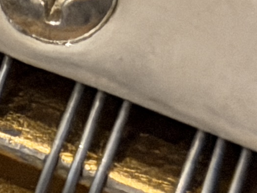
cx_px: -712
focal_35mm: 370
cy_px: -46
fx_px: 2746
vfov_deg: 4.0
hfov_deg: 4.9
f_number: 1.78
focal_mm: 6.76
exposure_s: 1/40
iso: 250
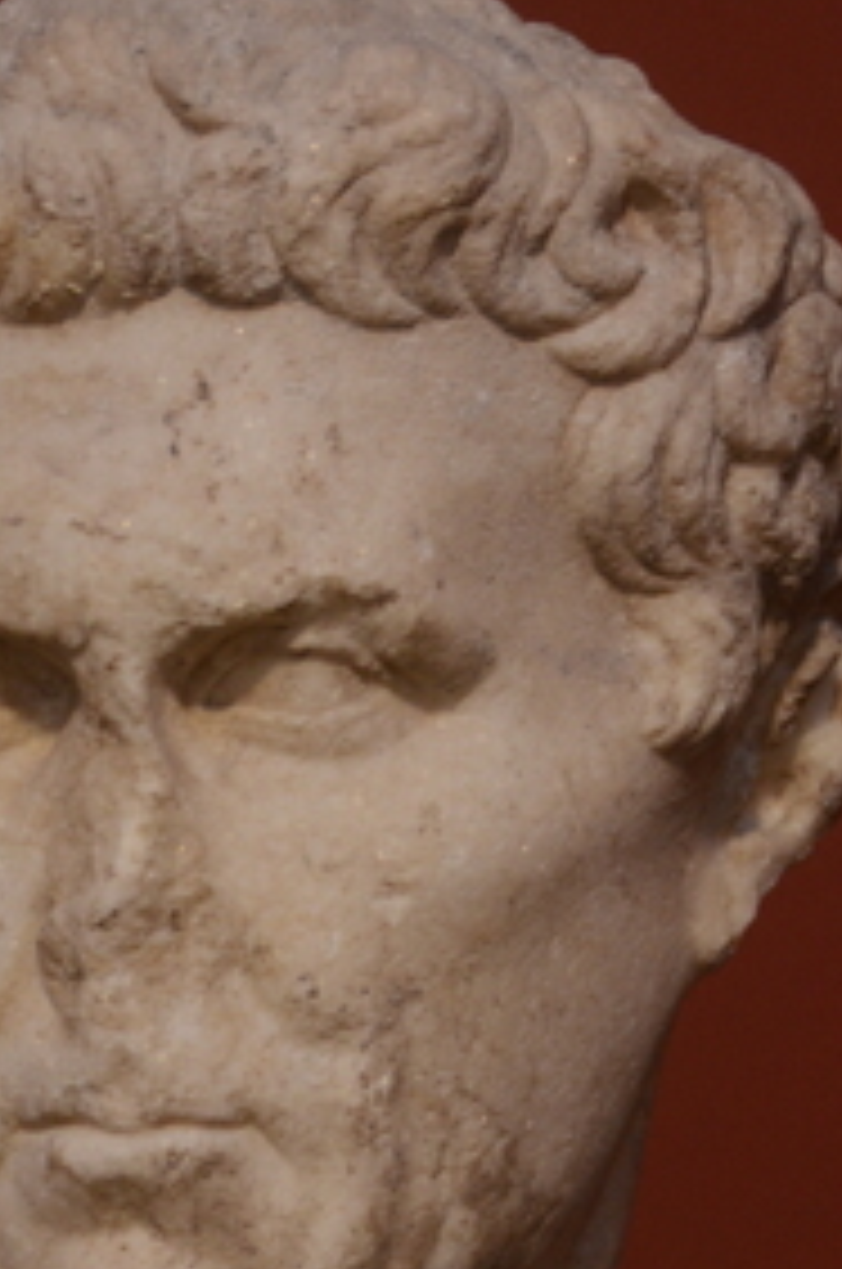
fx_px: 6837
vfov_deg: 10.6
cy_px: 1089
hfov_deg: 7.0
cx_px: 284
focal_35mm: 194
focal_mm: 55
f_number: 4.8
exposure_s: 1/10
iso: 1000
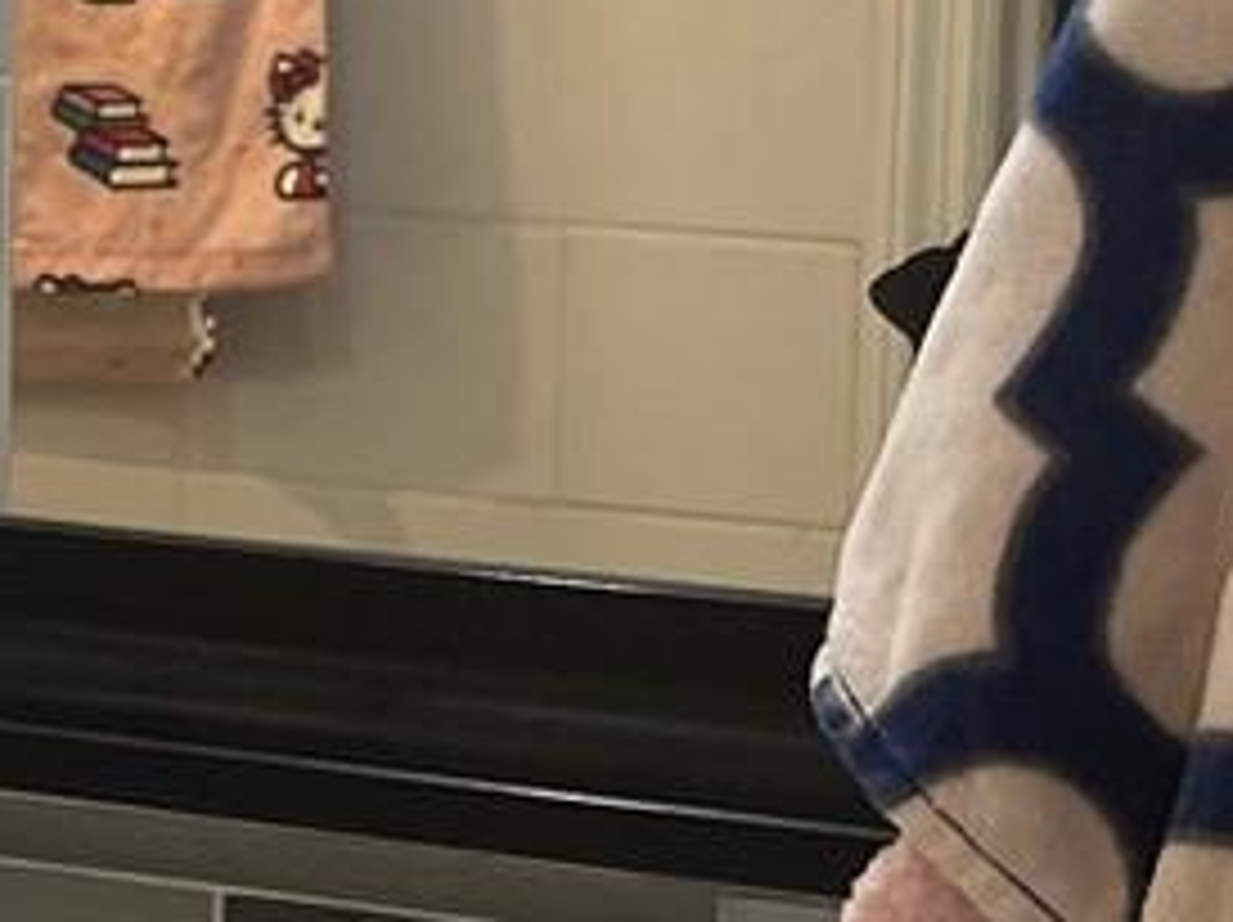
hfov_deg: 12.4
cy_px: 346
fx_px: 5409
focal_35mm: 152
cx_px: -621
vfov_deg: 9.7
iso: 125
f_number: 1.6
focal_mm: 5.1
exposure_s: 1/120
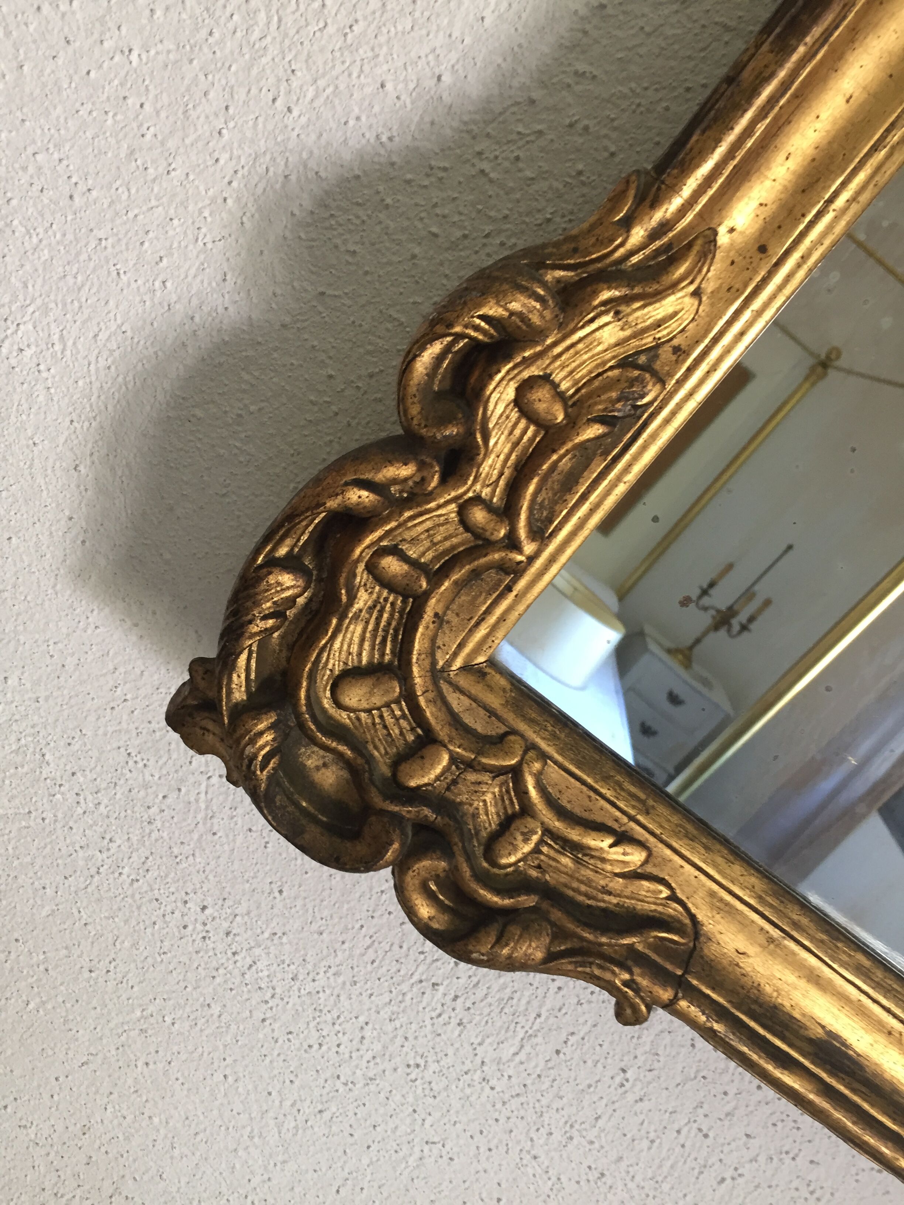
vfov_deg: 61.7
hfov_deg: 48.2
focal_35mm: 29
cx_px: 452
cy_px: 602
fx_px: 1010
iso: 125
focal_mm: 4.15
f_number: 2.2
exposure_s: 1/33
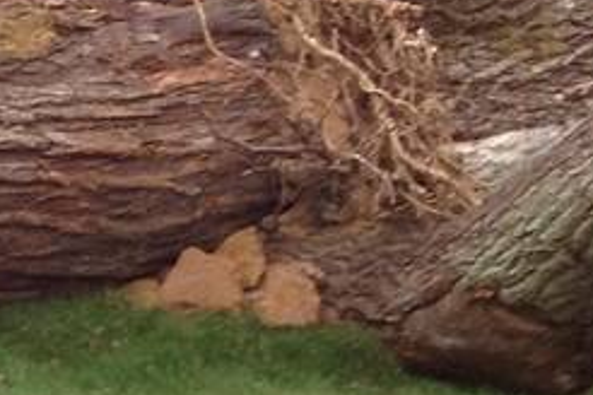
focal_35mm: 237
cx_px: -759
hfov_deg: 8.1
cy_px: 792
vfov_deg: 5.7
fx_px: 3904
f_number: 2.4
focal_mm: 4.28
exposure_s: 1/163
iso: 50
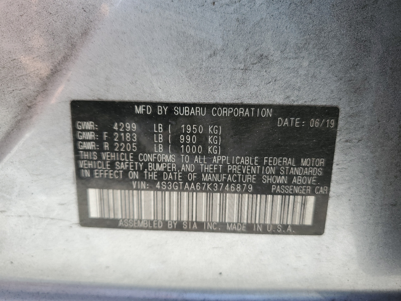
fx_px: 301
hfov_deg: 67.3
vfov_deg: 53.1
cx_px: 200
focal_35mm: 26
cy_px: 150
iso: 50
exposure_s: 1/217
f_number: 1.5
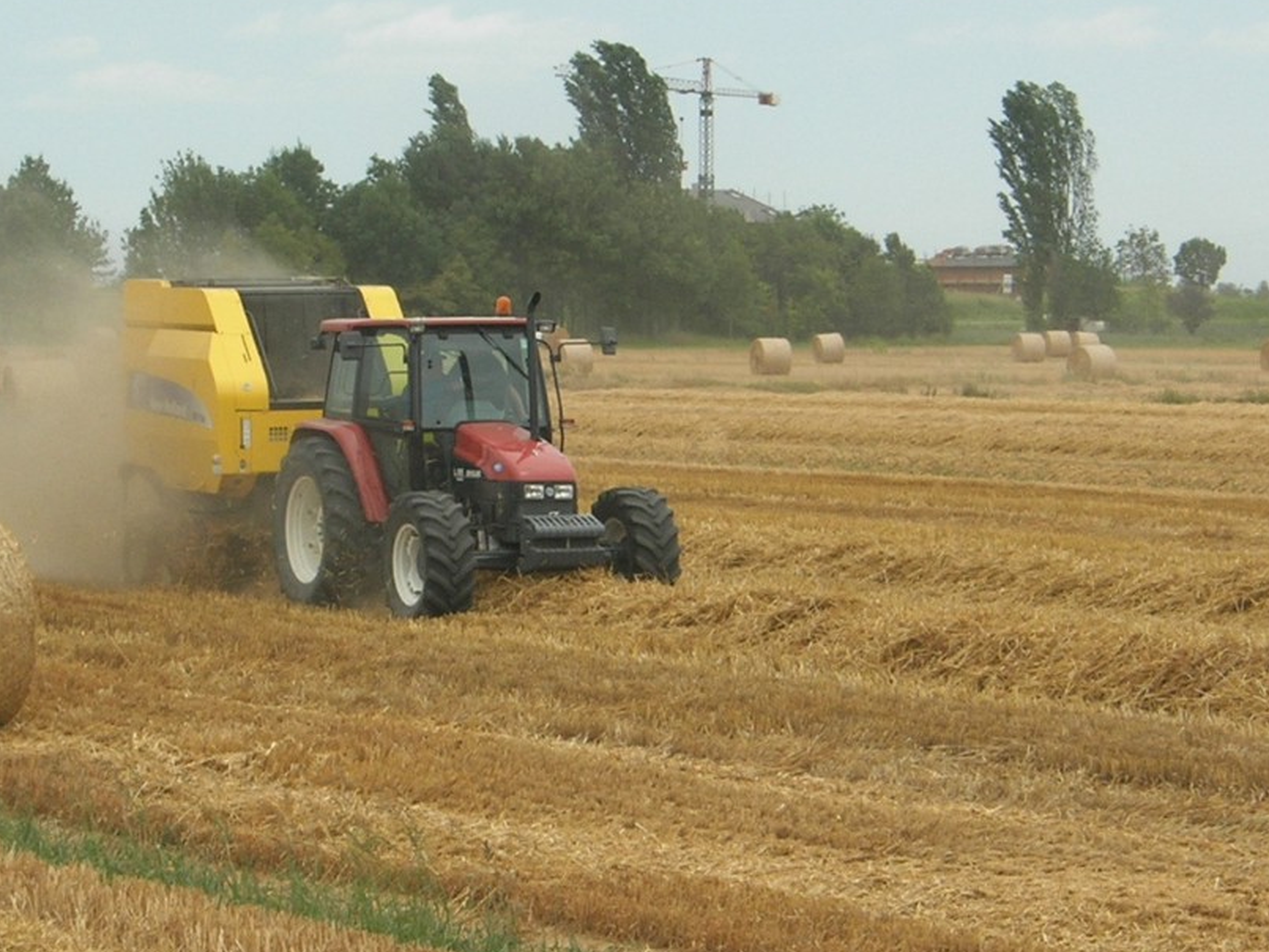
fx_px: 5976
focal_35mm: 163
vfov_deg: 9.1
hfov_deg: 12.1
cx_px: 416
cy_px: 394
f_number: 6.8
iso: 64
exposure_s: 1/284
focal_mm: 17
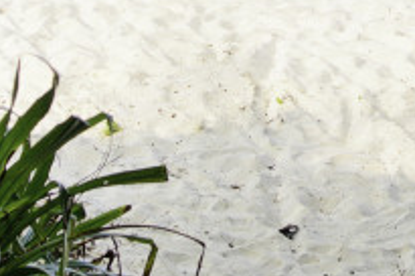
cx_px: 385
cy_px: -197
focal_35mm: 195
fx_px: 2244
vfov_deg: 6.9
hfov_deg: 10.5
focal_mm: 26
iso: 100
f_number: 4
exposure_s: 1/320
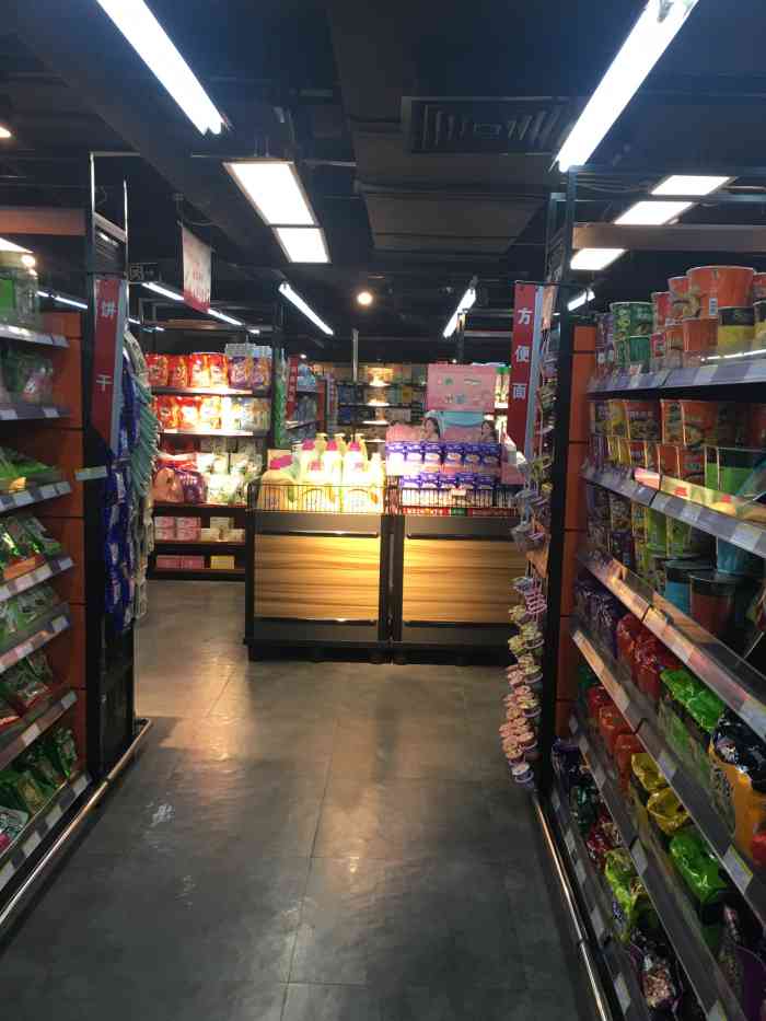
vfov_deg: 61.7
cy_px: 510
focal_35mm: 29
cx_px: 383
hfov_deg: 48.2
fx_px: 855
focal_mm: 4.15
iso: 40
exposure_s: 1/33
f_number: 2.2
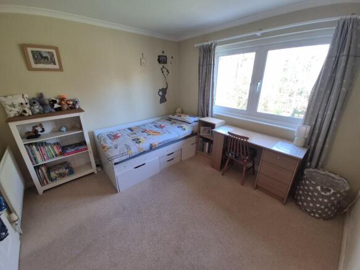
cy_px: 135
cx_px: 180
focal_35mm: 13
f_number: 2.2
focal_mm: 1.74
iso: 80
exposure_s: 1/50
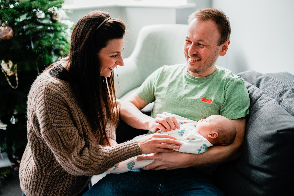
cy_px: 98
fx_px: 286
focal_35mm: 35
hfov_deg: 54.4
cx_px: 147
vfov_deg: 37.9
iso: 250
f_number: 1.4
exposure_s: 1/30
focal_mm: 35
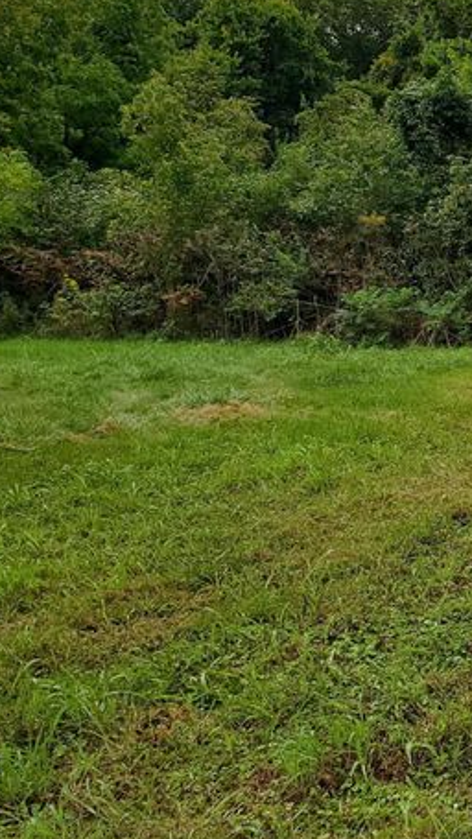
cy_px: 362
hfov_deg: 21.2
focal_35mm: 54
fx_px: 1201
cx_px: 514
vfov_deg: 38.4
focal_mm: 4.3
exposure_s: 1/1372
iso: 50
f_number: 2.4
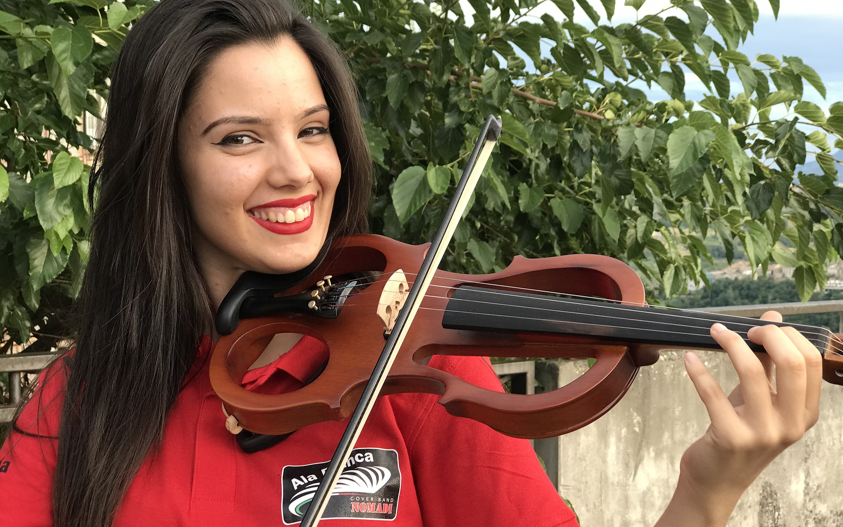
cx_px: 424
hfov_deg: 33.5
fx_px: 1402
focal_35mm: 61
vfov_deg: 21.3
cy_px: 285
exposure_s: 1/50
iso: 25
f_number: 2.8
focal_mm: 6.6
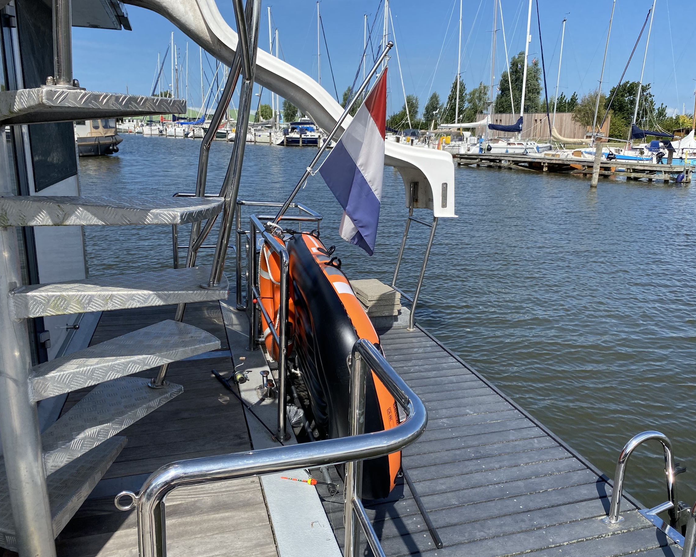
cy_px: 273
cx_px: 368
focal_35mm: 28
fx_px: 577
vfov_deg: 51.5
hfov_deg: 62.2
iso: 32
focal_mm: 4.25
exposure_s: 1/2890
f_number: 1.8
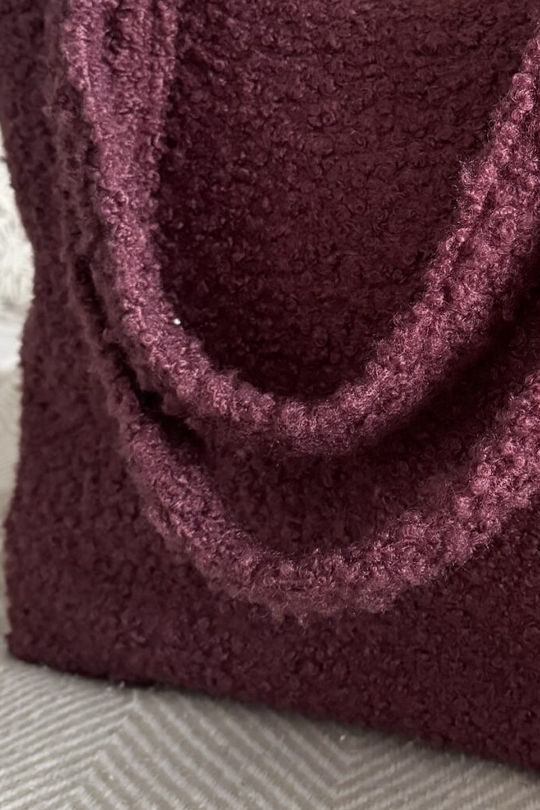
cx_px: 551
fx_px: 1395
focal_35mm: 62
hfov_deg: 21.1
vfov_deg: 32.2
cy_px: 288
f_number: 1.78
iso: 800
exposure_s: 1/58
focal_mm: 6.76
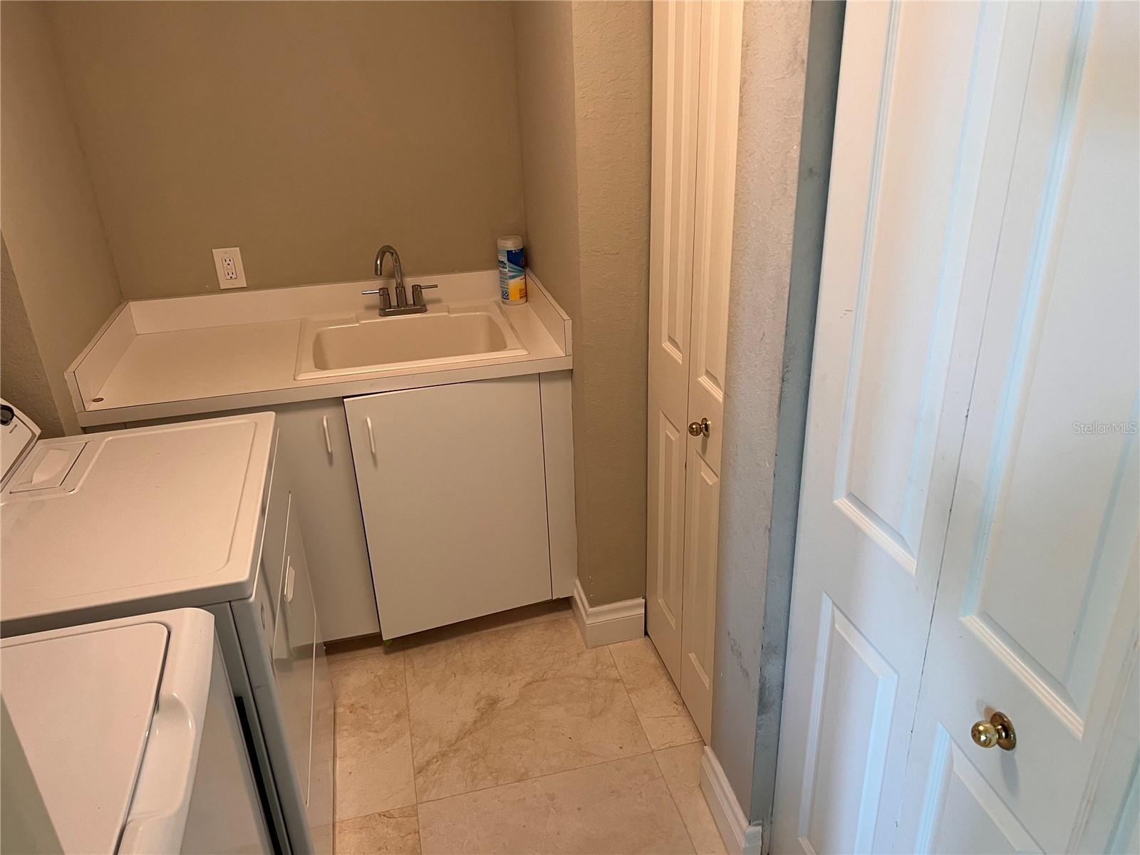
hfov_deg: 67.3
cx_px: 570
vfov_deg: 53.1
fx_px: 856
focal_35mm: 26
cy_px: 428
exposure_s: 1/60
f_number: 1.5
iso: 100
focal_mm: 5.7
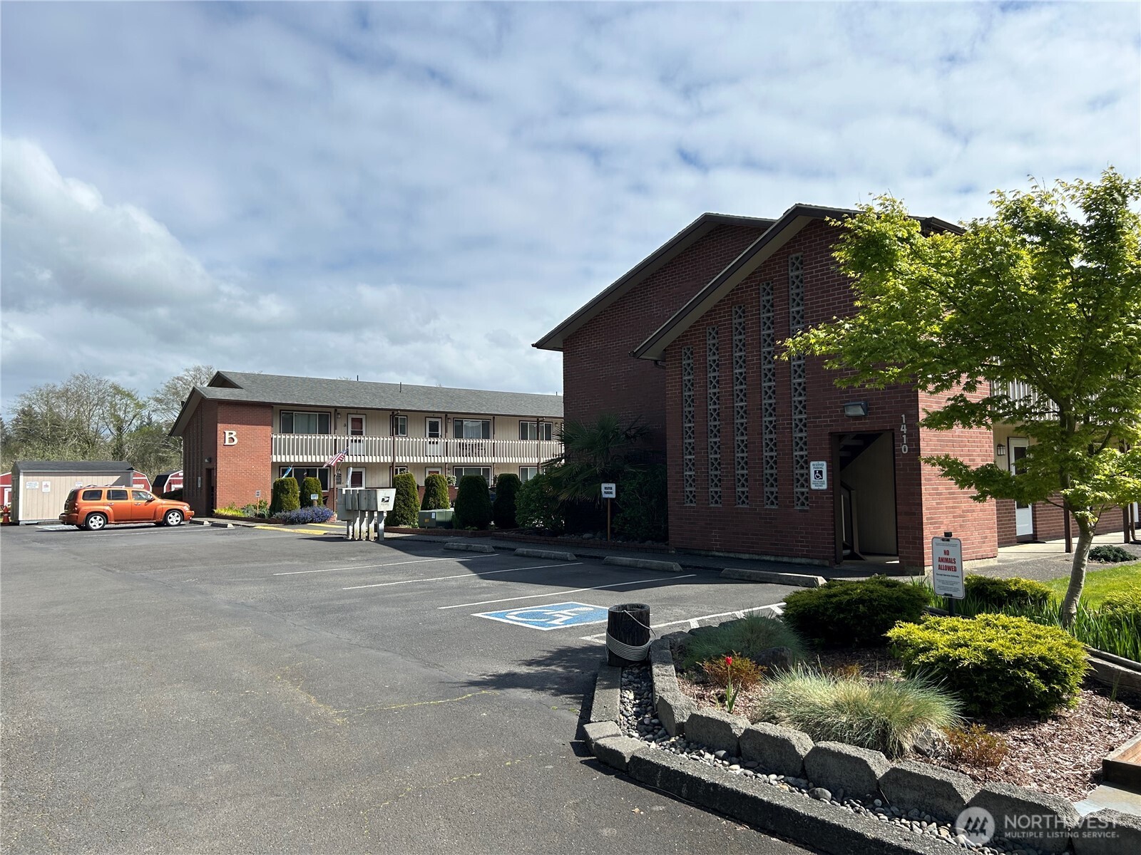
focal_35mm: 26
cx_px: 570
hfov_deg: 67.3
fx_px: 857
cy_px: 428
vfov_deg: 53.1
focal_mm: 5.7
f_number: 1.5
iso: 50
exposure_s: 1/5587
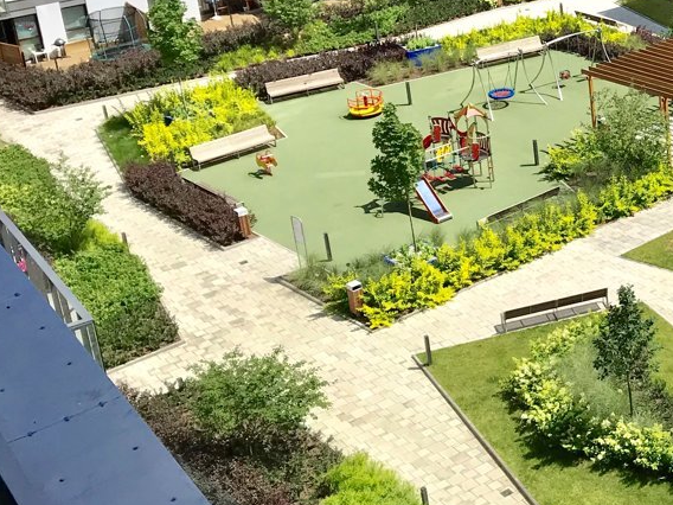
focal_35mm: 71
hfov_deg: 24.8
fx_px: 1380
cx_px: 801
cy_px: 115
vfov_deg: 20.5
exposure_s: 1/3195
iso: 20
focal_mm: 3.99
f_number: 1.8
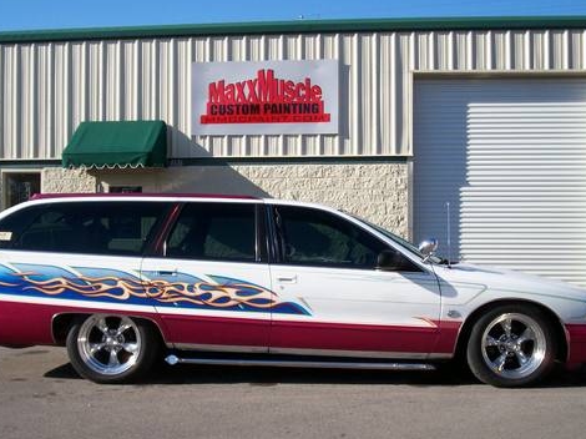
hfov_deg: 41.2
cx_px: 277
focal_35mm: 46
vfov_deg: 31.5
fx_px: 778
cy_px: 244
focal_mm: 5.9
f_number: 4.5
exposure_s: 1/472
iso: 100
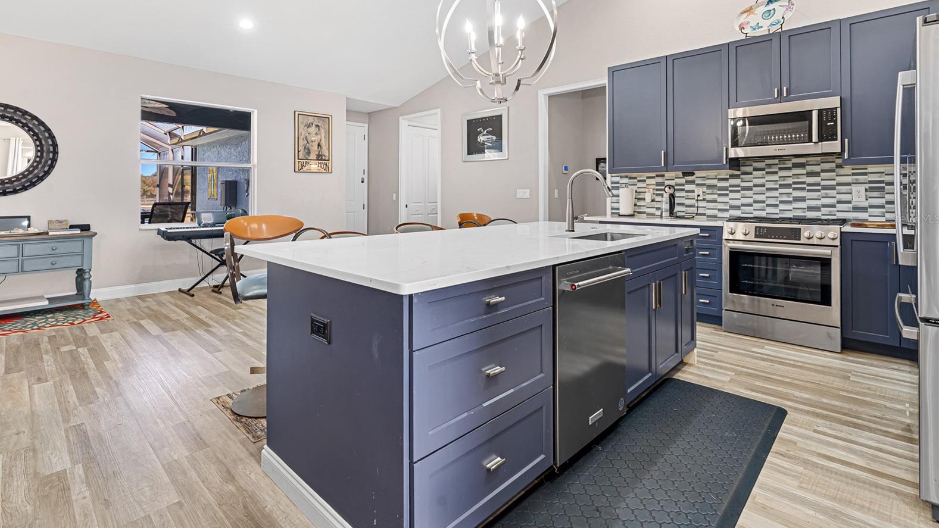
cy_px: 218
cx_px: 467
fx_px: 423
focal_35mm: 17
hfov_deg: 95.9
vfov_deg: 63.5
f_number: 8
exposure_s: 3.2
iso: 400
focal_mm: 16
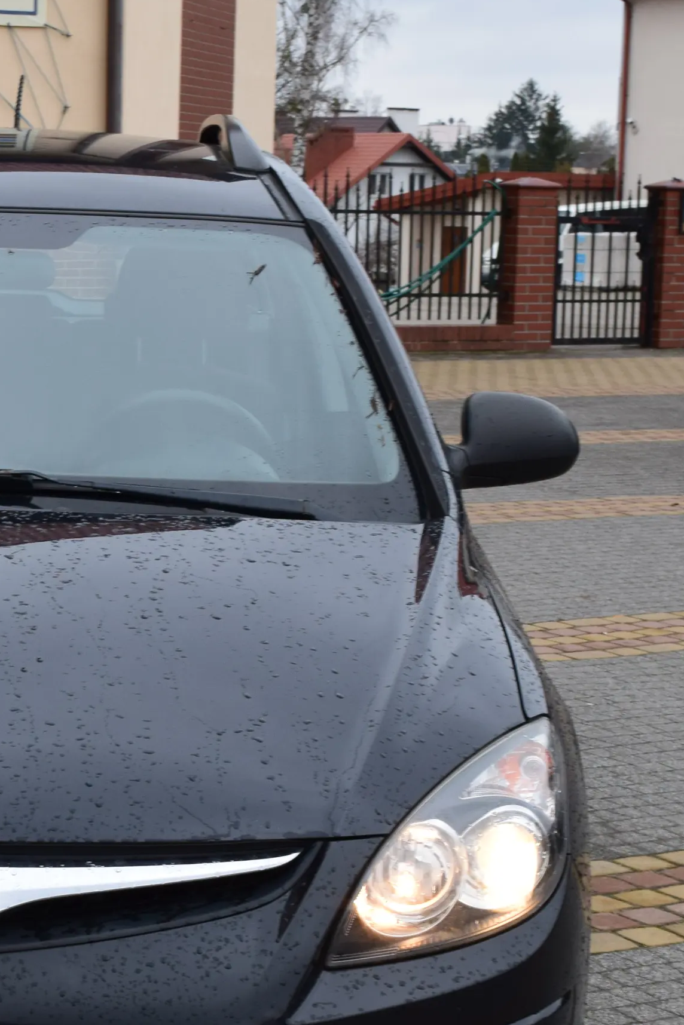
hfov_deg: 14.2
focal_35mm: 94
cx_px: -62
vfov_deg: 21.6
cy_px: 624
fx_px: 2679
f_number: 8
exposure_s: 1/80
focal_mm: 28
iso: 400
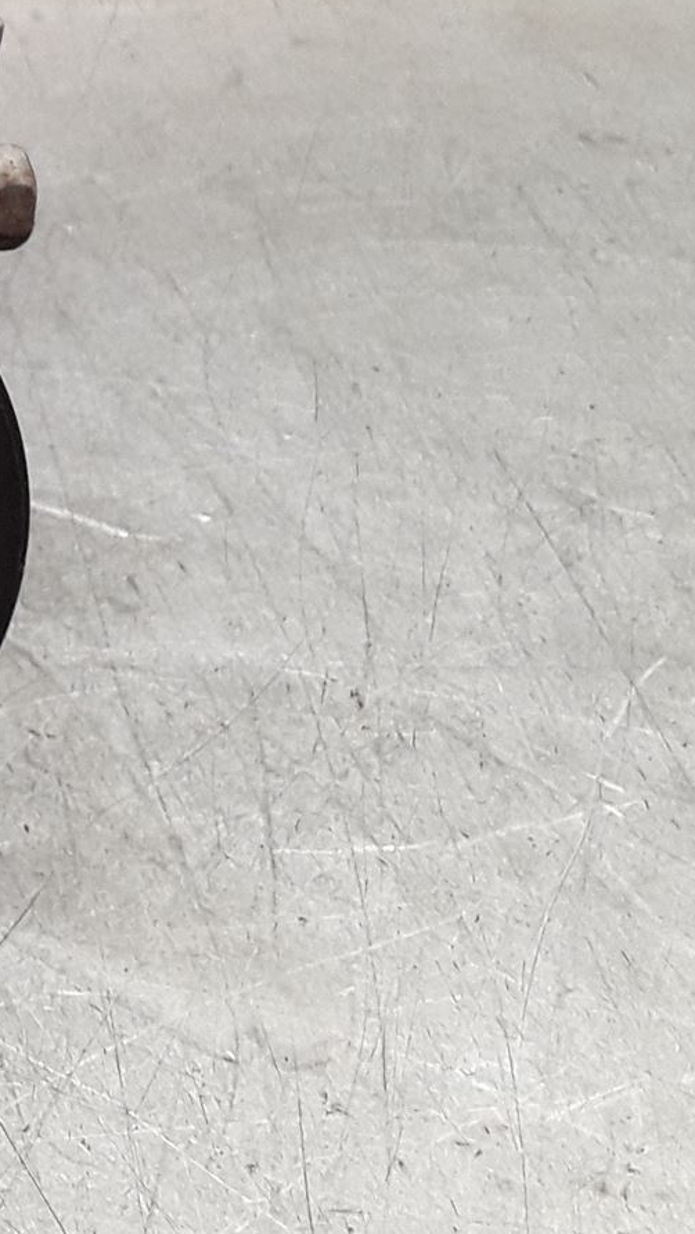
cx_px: -580
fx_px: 2292
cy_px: 185
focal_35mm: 70
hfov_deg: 14.9
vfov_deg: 29.2
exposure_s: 1/50
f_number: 1.9
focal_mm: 2.91
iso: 50
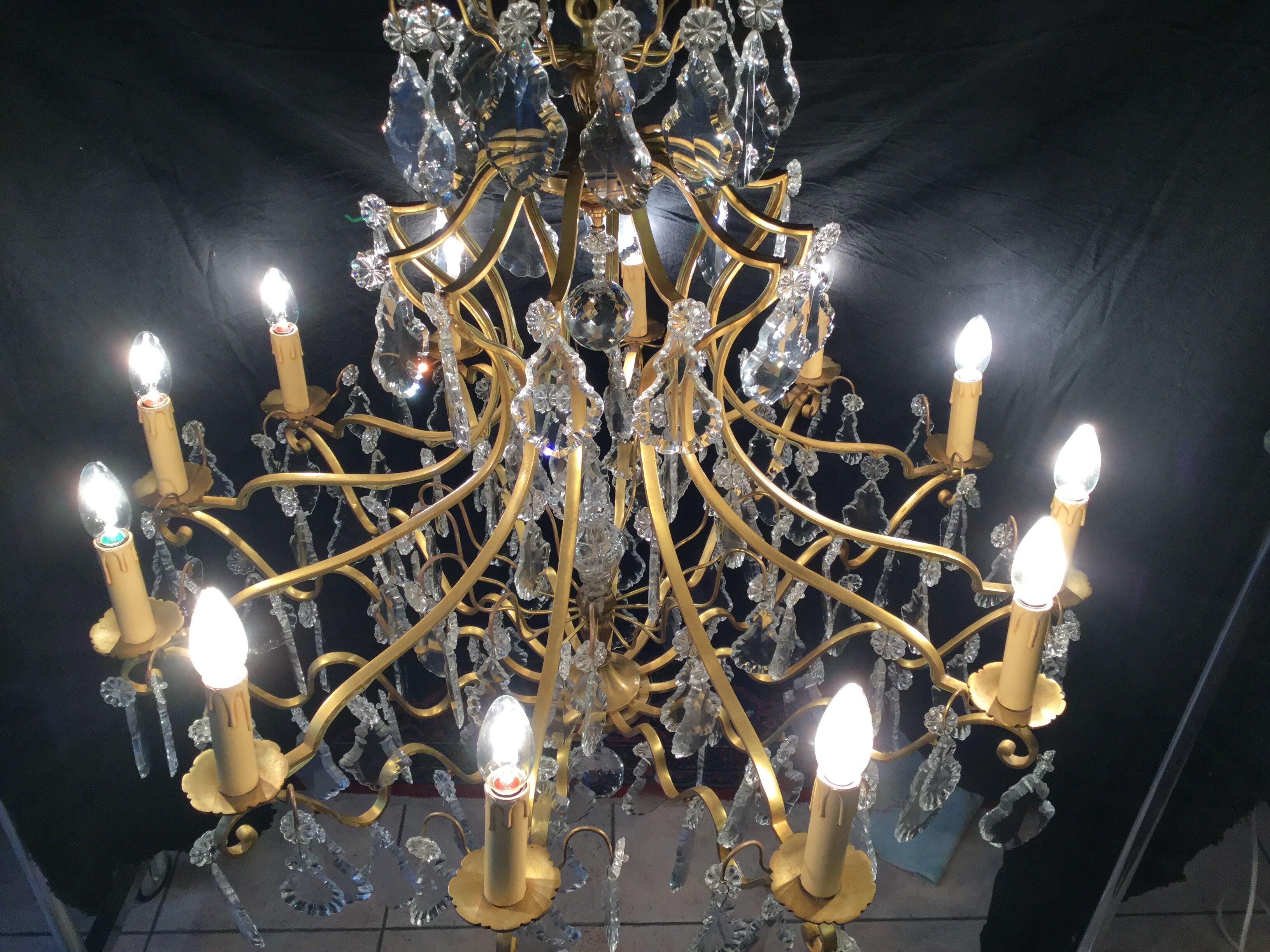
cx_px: 635
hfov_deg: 58.4
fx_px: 1137
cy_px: 476
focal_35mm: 31
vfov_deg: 45.4
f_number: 2.4
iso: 32
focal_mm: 3.3
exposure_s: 1/33
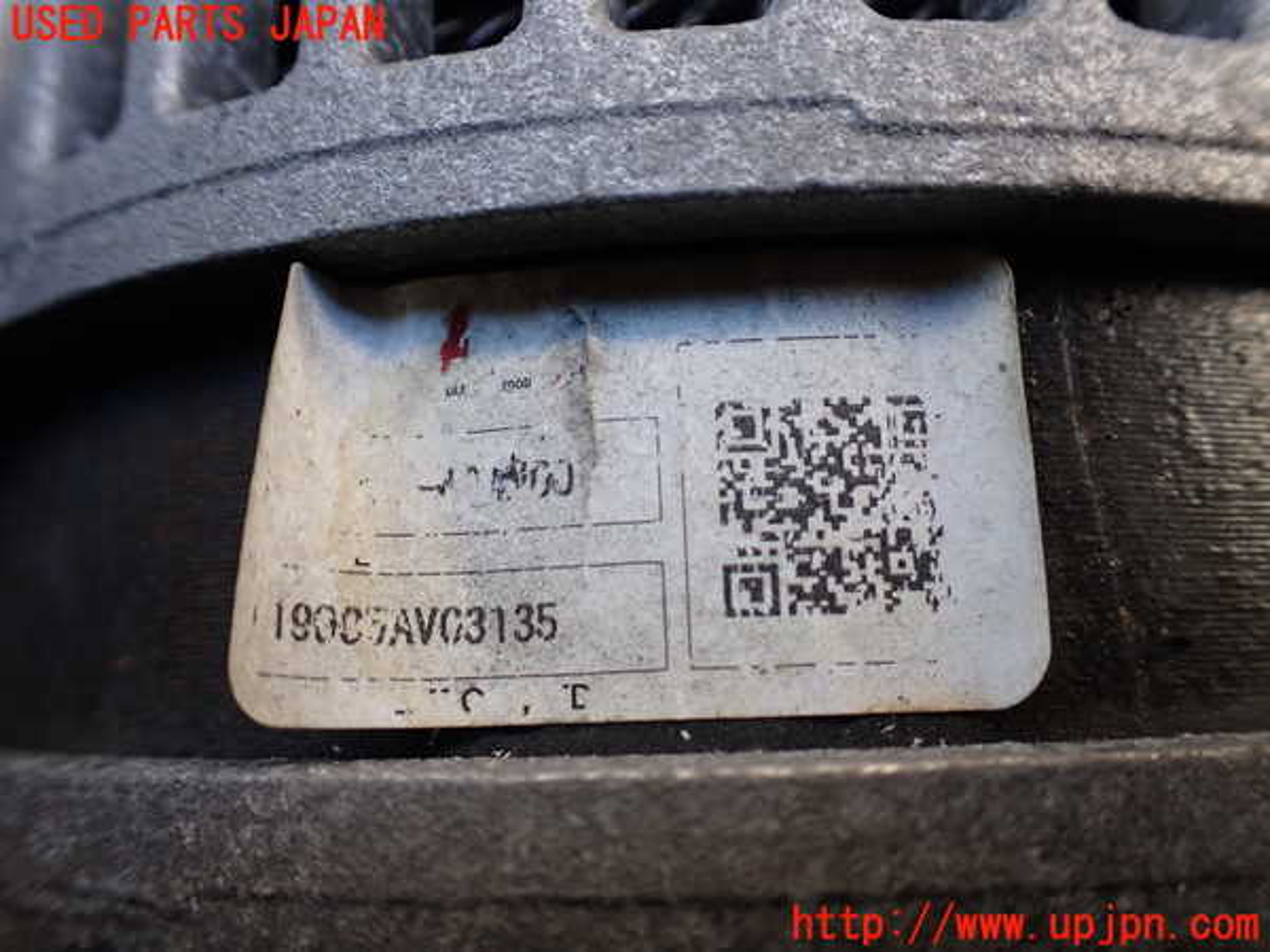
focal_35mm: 30
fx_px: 1101
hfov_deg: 60.0
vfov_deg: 46.8
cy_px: 476
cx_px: 635
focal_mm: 5.4
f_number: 2.3
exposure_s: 1/125
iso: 200
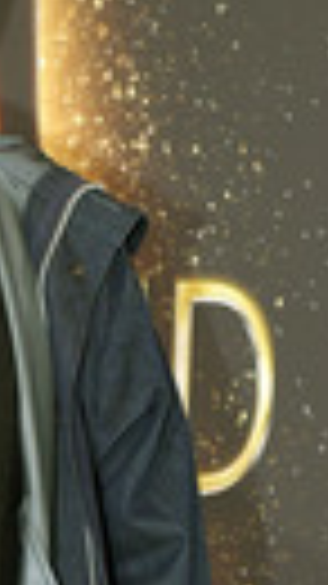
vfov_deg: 9.5
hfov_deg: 5.3
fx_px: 3483
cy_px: 526
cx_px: -162
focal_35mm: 225
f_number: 6.3
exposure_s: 1/250
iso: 1250
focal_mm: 70
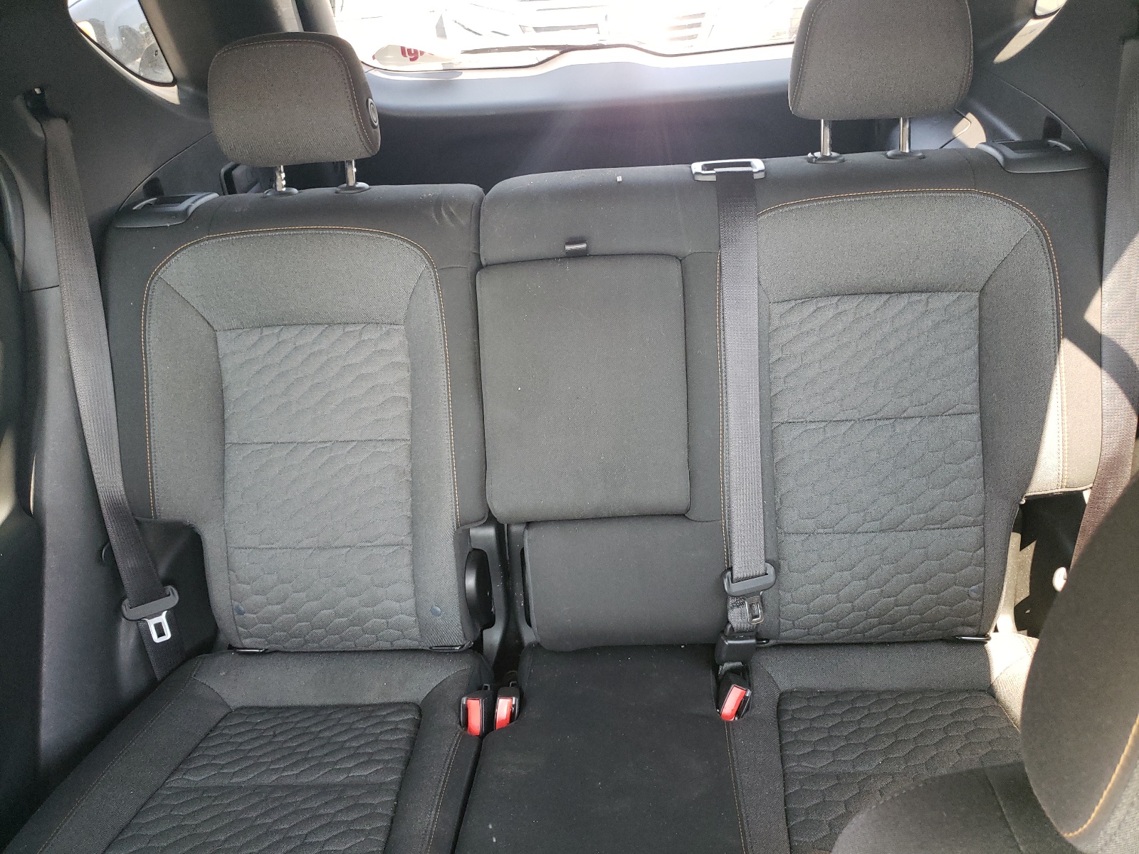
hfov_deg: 67.3
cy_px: 427
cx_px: 570
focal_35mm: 26
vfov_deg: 53.1
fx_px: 856
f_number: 1.5
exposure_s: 1/60.2
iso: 166
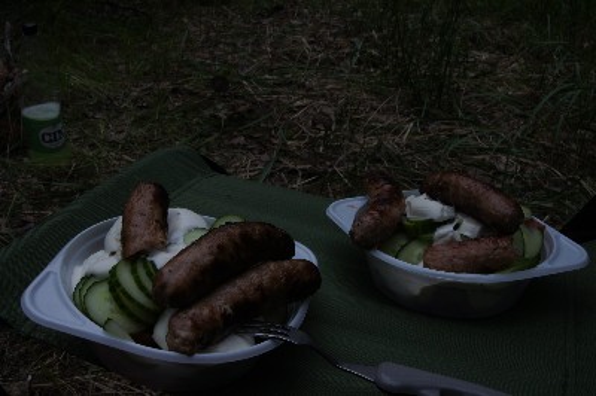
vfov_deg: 29.8
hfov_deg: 43.6
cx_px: 298
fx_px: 744
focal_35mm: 45
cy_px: 198
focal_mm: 30
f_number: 22
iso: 100
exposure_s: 1/25
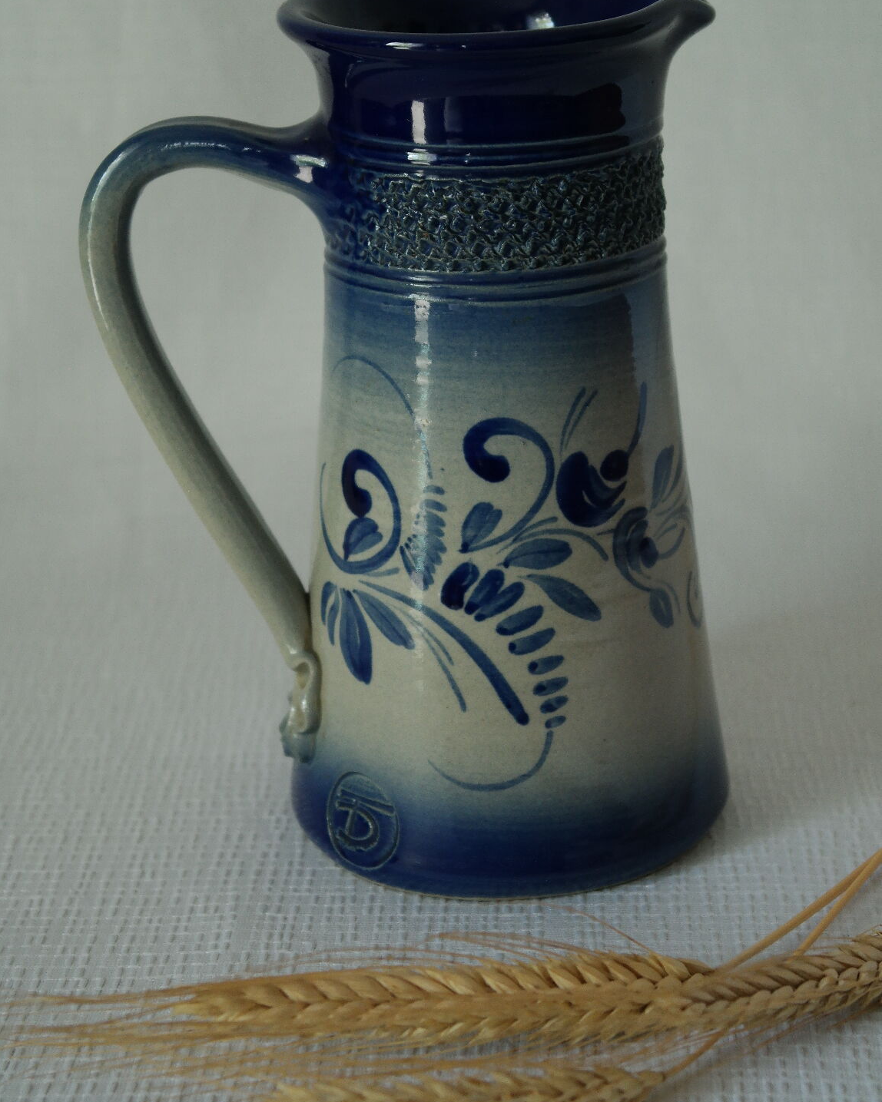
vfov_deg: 22.0
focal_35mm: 87
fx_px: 2839
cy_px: 468
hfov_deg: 17.7
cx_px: 440
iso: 800
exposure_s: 1/30
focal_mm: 50
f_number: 5.6
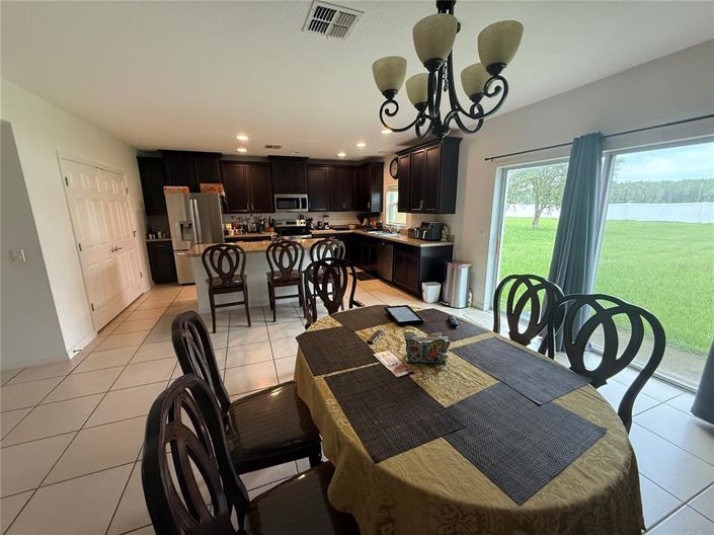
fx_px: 289
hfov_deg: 102.1
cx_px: 357
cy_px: 268
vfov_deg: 85.6
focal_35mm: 14
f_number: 2.2
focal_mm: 2.22
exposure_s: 1/60
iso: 320
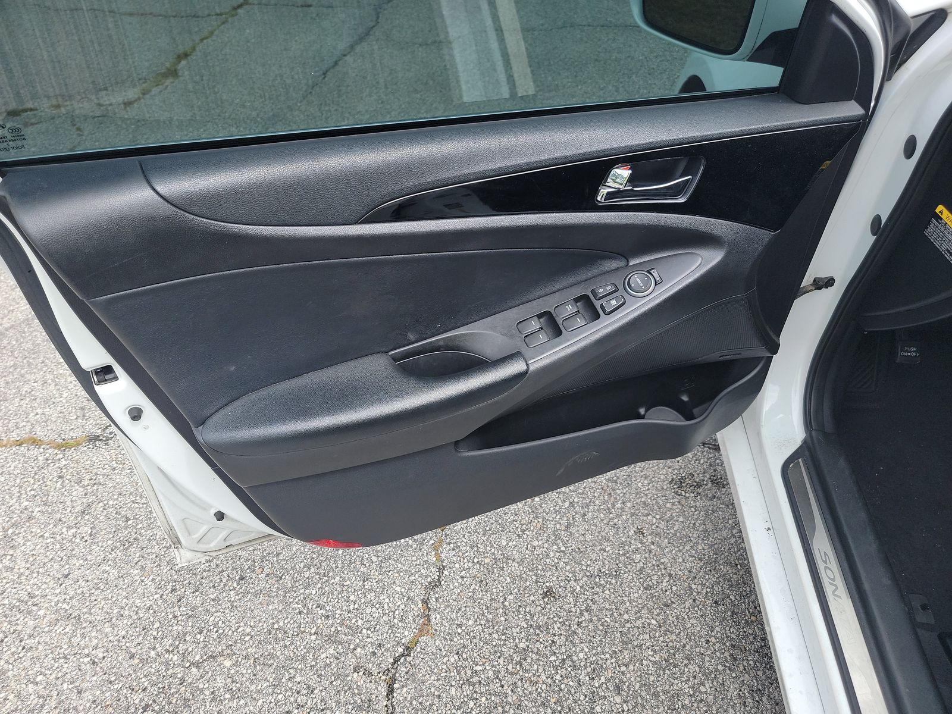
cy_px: 357
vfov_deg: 56.8
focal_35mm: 24
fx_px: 660
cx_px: 476
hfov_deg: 71.6
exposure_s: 1/284
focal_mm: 6.7
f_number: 1.8
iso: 50
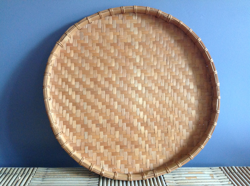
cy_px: 93
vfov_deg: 40.6
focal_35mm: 35
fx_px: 252
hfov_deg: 52.7
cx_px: 125
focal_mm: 4.28
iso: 250
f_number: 2.4
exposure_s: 1/15
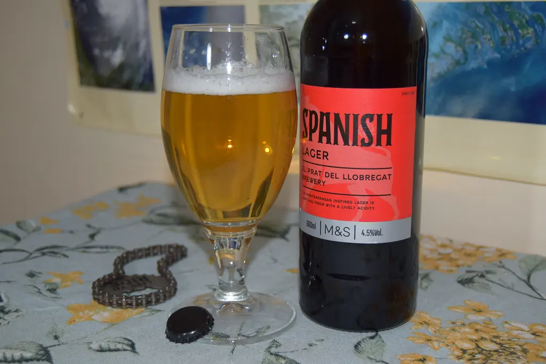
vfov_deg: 28.1
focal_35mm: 48
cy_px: 182
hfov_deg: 41.1
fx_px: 728
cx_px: 273
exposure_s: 1/60
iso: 400
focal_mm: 32
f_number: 4.5
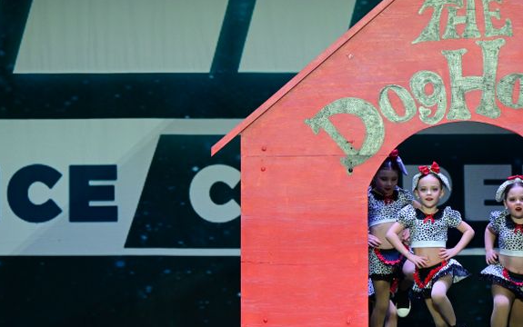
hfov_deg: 11.3
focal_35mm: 185
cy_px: 162
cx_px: 457
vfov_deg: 7.1
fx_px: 2638
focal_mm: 102
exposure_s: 1/800
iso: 3200
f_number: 3.5
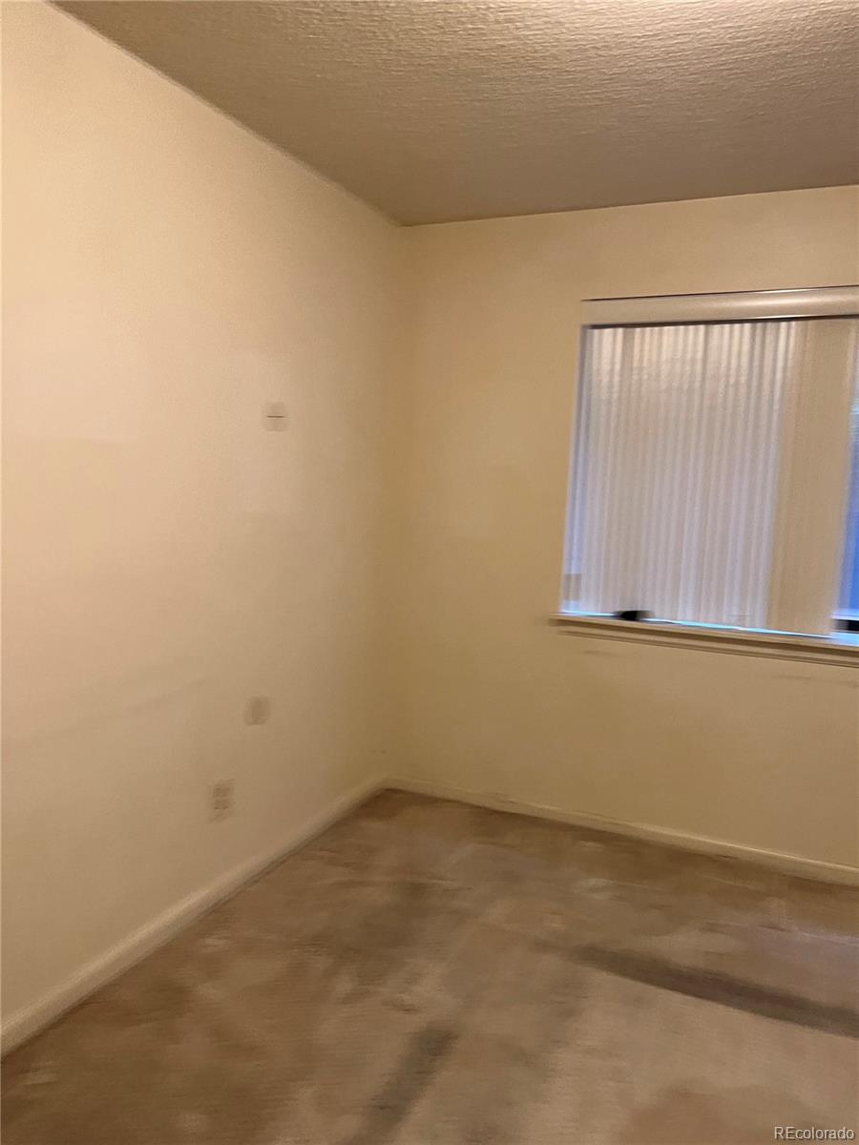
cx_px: 430
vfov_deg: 67.3
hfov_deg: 53.1
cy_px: 572
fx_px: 860
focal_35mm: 26
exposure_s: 1/60
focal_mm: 5.7
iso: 250
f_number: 1.5
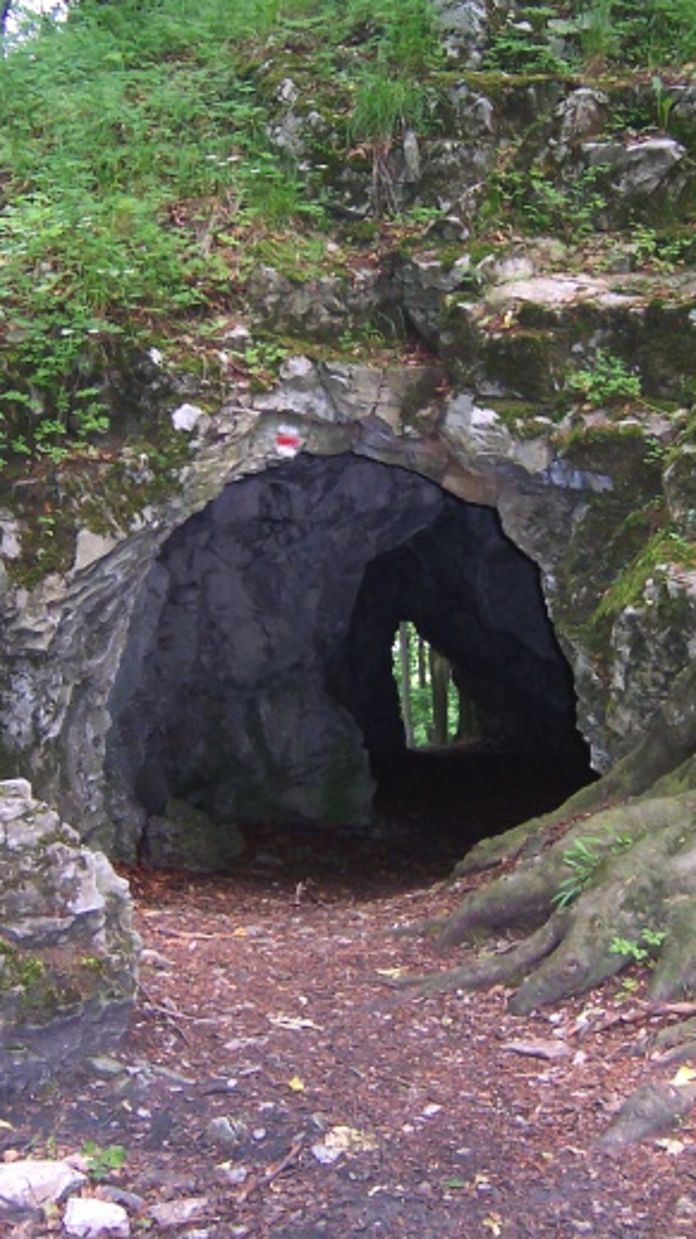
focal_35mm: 53
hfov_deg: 22.6
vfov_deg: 39.2
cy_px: 618
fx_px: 1741
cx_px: 428
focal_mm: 5.6
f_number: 2.8
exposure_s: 1/60
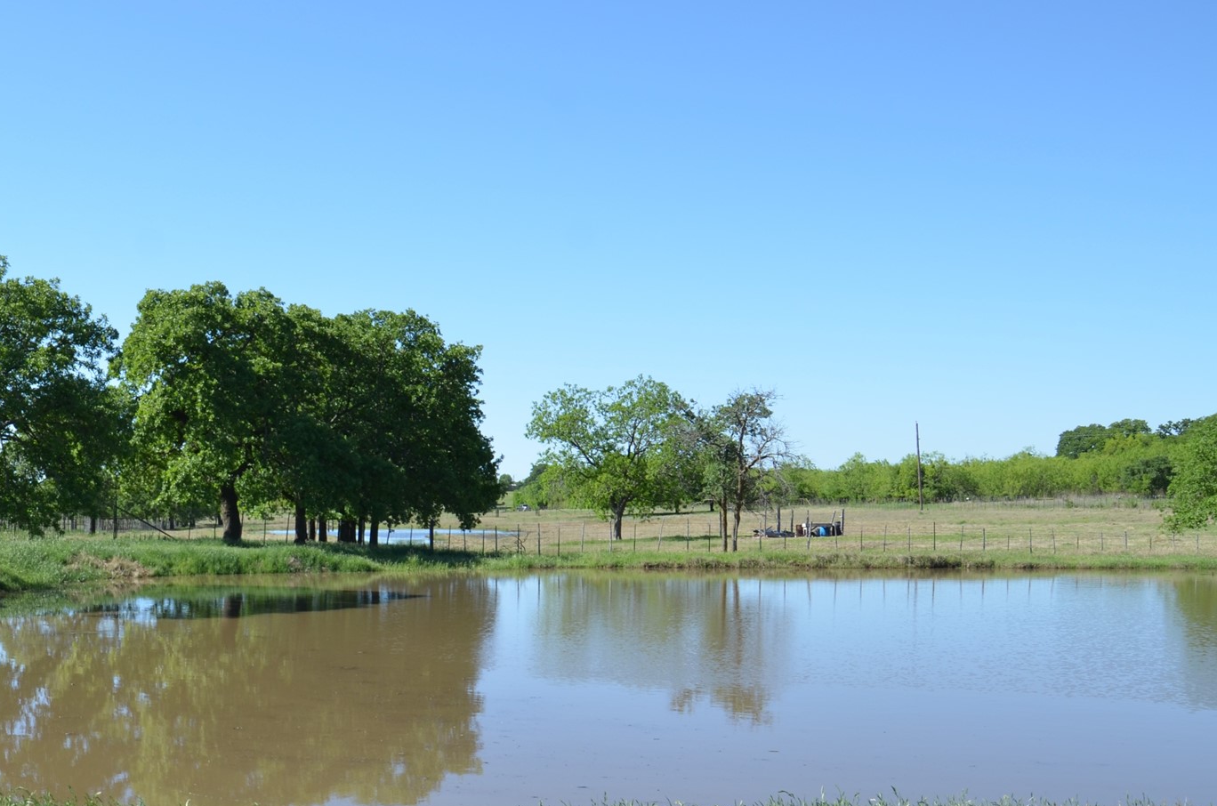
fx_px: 1451
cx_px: 265
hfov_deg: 43.6
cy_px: 571
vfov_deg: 30.7
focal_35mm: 43
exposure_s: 1/250
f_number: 8
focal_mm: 18
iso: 140
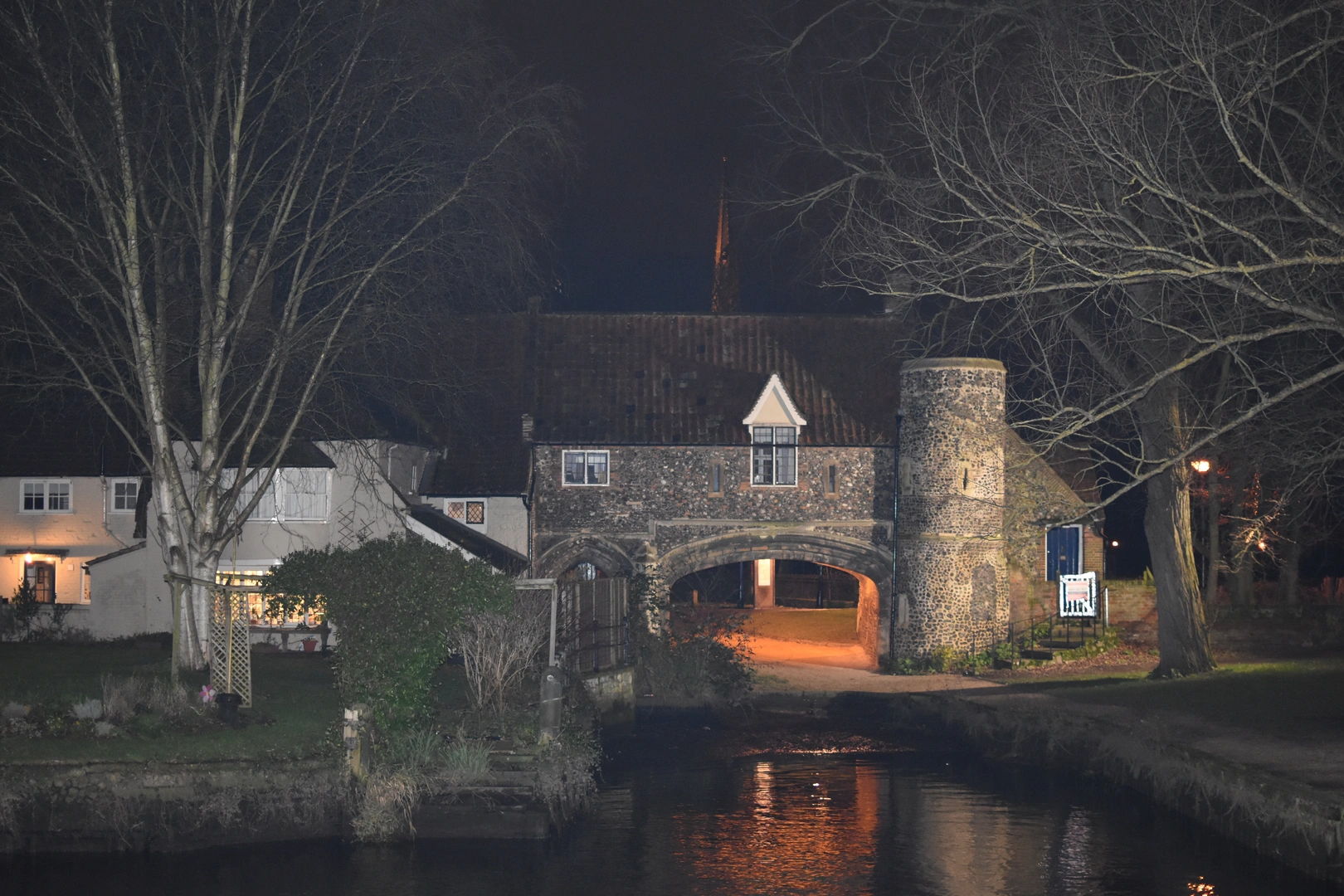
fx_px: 1960
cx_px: 672
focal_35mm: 52
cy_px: 448
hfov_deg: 37.9
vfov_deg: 25.8
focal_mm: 35
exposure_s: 1/80
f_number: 1.8
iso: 1600
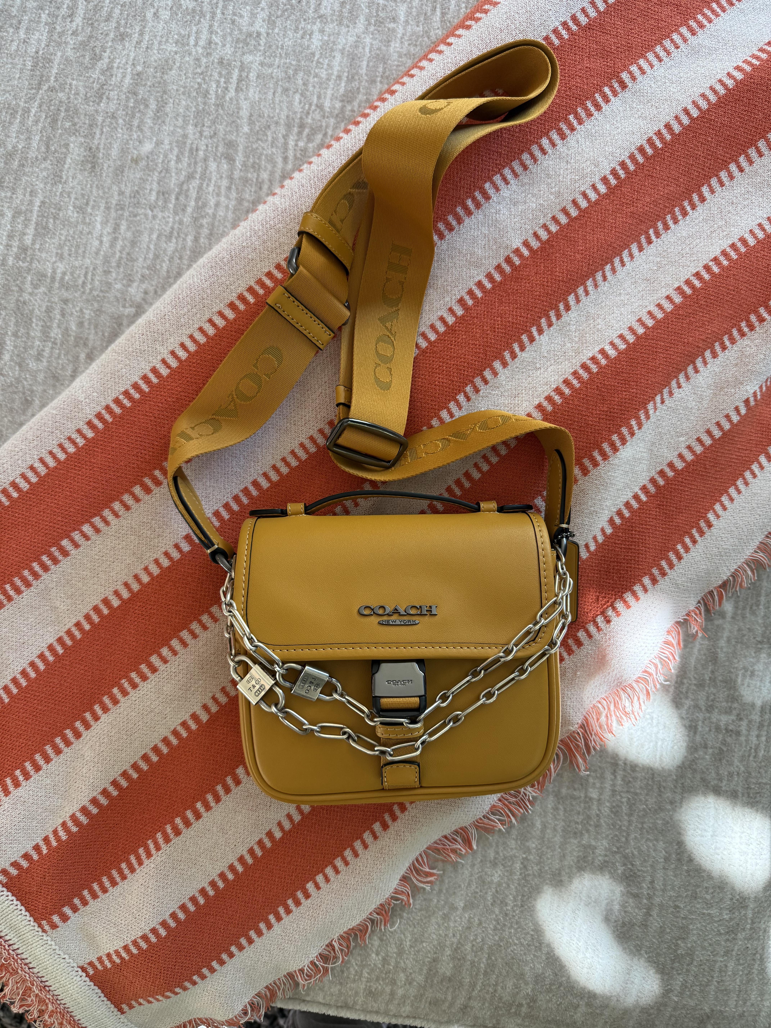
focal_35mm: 24
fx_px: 713
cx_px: 386
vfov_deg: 71.6
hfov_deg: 56.8
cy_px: 514
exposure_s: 1/125
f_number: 1.78
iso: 200
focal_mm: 6.76
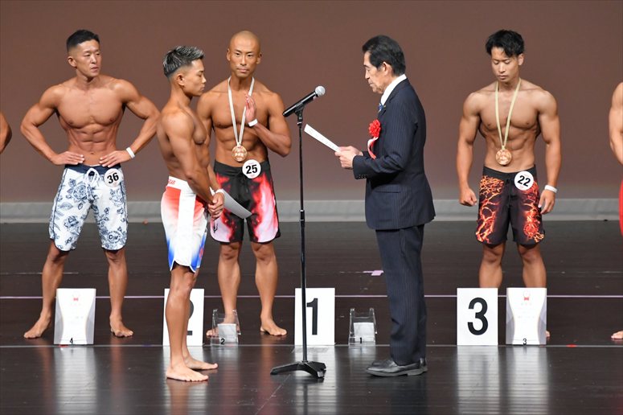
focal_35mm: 315
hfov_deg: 6.5
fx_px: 5449
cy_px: 208
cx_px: 312
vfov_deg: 4.4
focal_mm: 210
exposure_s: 1/400
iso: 4000
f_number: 5.6
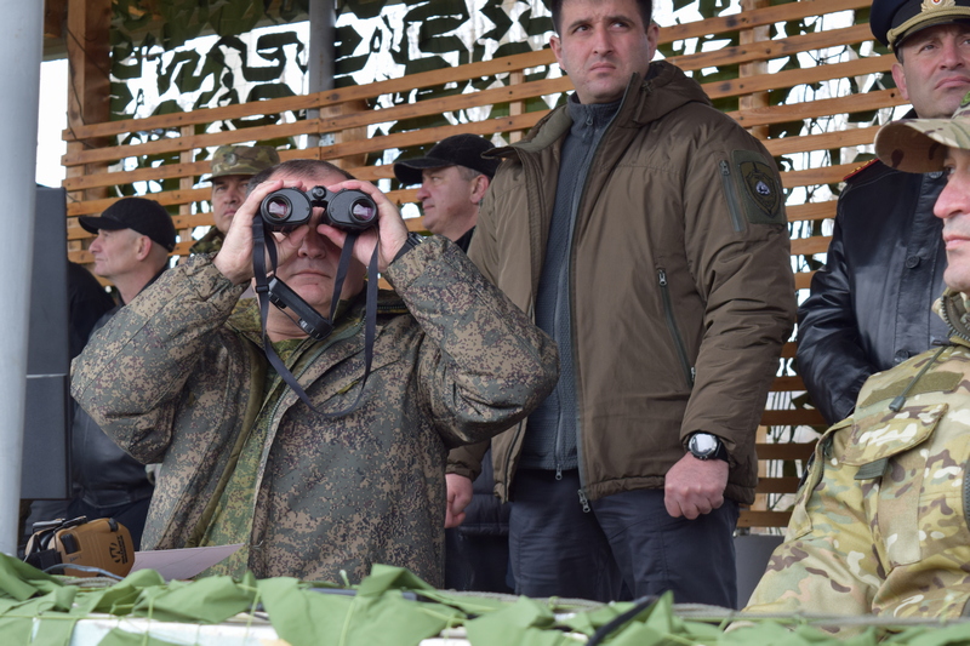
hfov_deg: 24.6
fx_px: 2222
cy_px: 323
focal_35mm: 82
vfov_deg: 16.5
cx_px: 485
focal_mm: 55
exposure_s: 1/250
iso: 400
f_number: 8
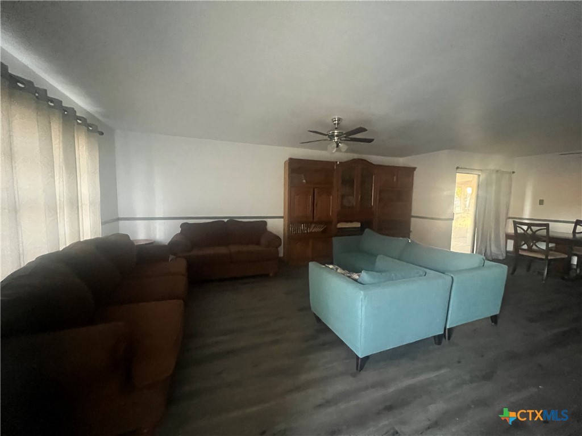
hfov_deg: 106.2
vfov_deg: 89.9
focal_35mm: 13
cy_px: 218
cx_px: 291
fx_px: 219
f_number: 1.8
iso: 1250
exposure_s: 1/30
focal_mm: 1.57
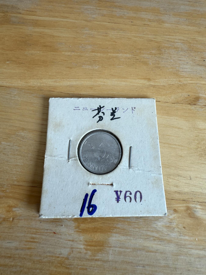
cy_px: 138
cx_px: 103
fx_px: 190
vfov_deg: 71.6
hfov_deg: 56.8
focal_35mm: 24
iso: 40
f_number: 2.2
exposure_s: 1/99
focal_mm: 2.22
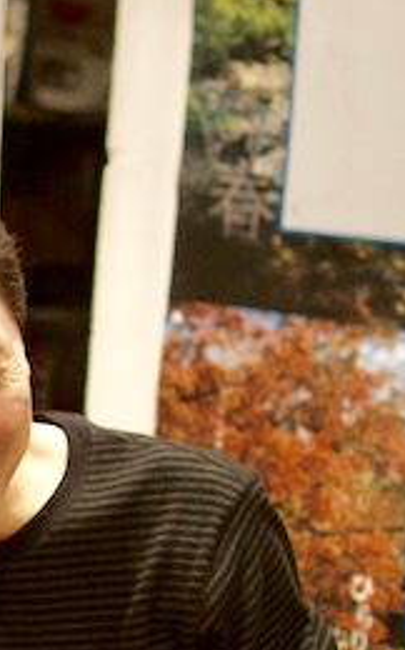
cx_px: -458
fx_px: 3645
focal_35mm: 206
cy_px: 521
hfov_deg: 6.2
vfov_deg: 10.2
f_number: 2
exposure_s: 1/100
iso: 1600
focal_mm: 35
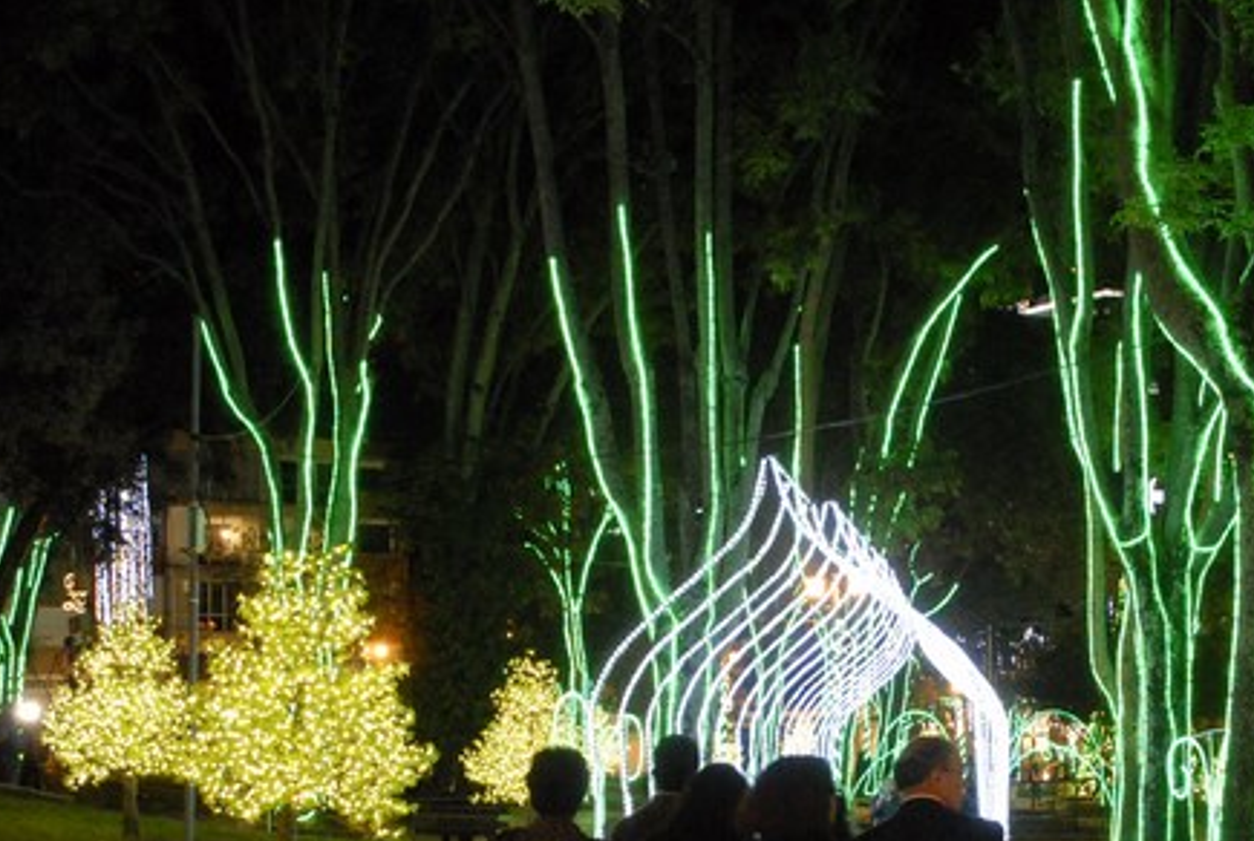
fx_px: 1885
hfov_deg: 36.2
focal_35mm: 54
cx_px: 885
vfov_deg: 24.8
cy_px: 648
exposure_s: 1/10
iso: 1250
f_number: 4.5
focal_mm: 18
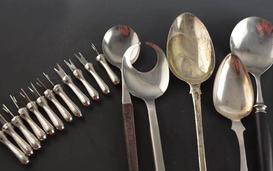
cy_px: 87
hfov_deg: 42.6
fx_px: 350
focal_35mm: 47
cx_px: 134
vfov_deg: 27.4
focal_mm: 30
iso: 400
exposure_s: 1/125
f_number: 5.6
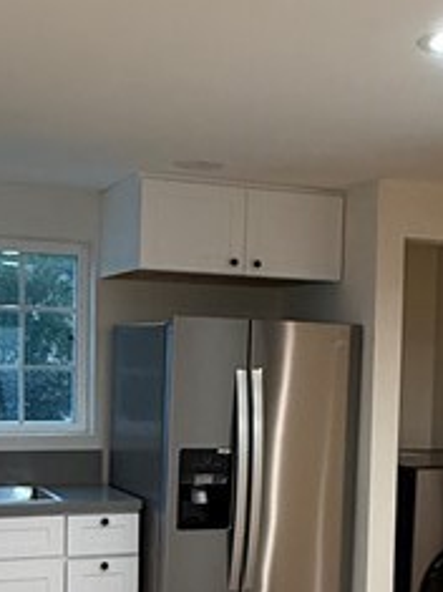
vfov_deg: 31.2
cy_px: 441
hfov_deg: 24.0
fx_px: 1042
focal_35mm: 61
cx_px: 229
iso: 320
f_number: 2.2
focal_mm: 2.22
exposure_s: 1/120
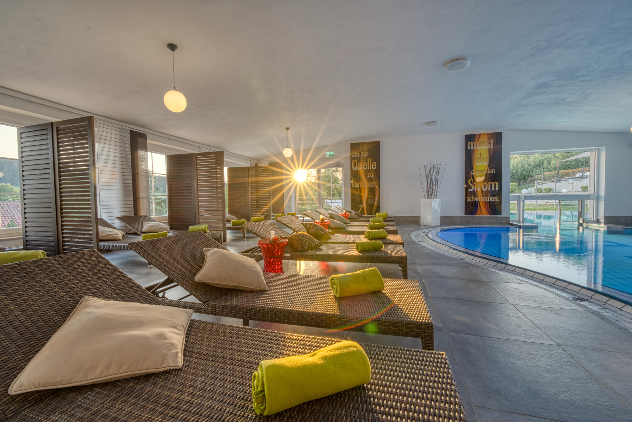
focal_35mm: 14
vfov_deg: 81.3
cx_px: 316
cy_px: 211
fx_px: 246
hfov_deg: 104.2
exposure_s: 1/1.67
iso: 100
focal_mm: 14
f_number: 11
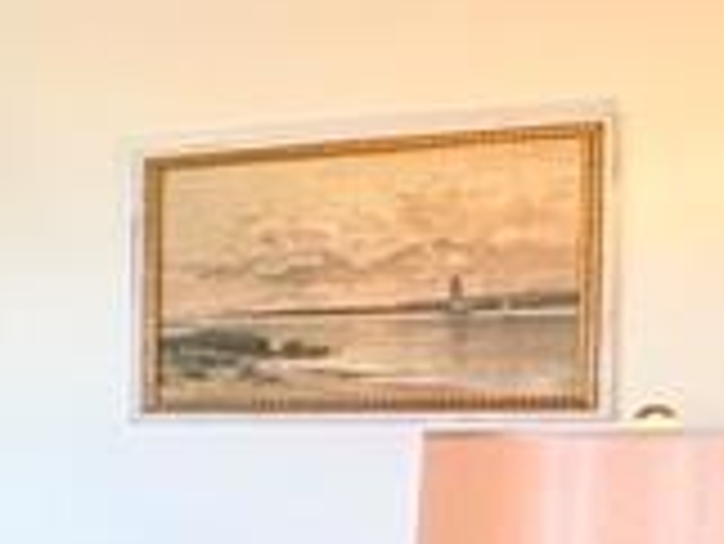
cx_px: -1259
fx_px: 1863
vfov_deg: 16.4
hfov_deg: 12.7
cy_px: 490
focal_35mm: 89
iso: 320
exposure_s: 1/120
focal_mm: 2.22
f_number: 2.2
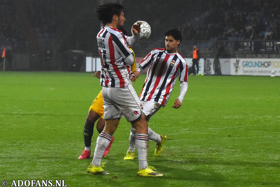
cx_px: 140
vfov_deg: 13.0
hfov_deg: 19.5
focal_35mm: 105
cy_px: 94
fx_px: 817
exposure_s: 1/1600
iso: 2500
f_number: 3.2
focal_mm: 70
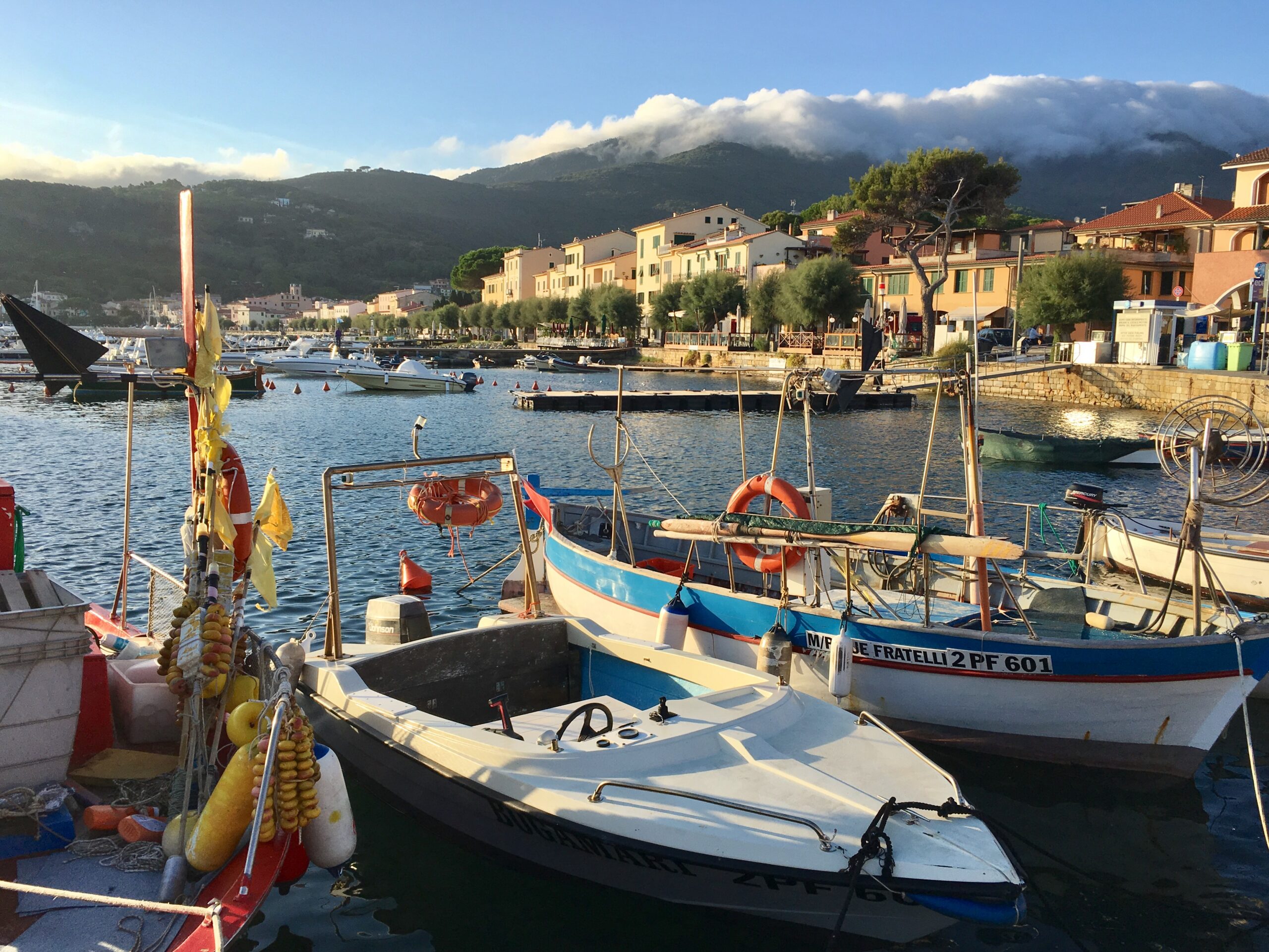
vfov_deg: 48.2
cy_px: 476
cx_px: 634
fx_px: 1063
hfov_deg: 61.7
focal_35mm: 29
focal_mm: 4.15
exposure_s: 1/1068
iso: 25
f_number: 2.2
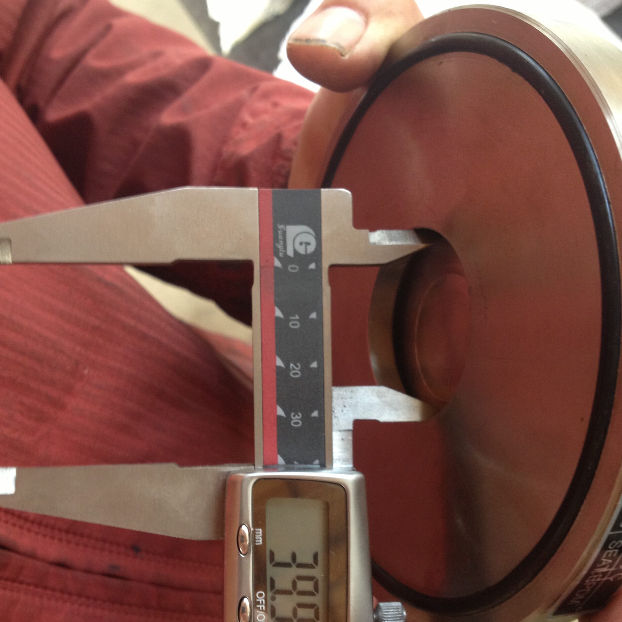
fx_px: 854
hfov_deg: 40.0
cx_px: 309
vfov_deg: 39.7
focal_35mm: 42
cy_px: 390
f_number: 2.4
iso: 100
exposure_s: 1/20
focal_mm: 4.28
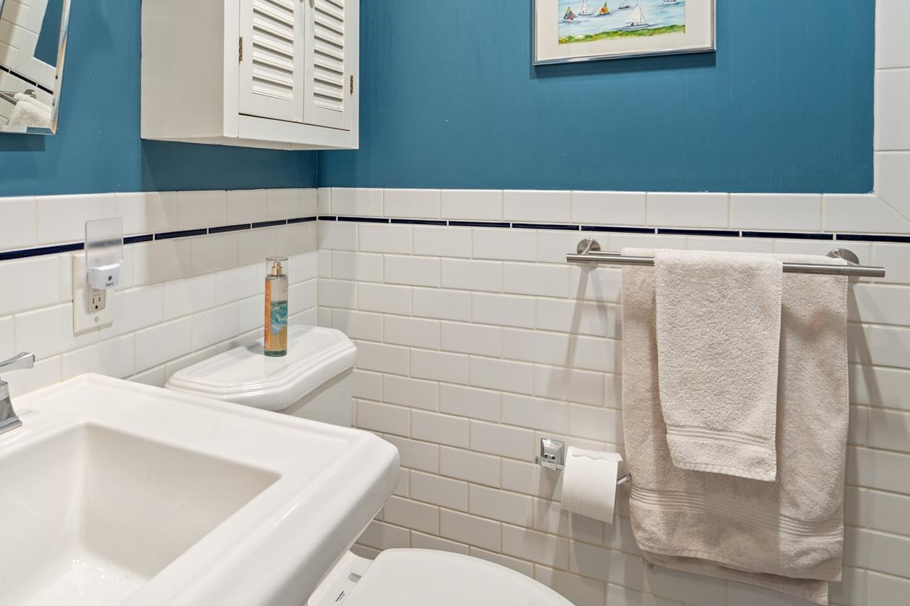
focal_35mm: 24
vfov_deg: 51.7
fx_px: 607
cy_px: 181
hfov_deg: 72.6
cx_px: 347
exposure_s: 1/10
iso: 400
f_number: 5.6
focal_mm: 16
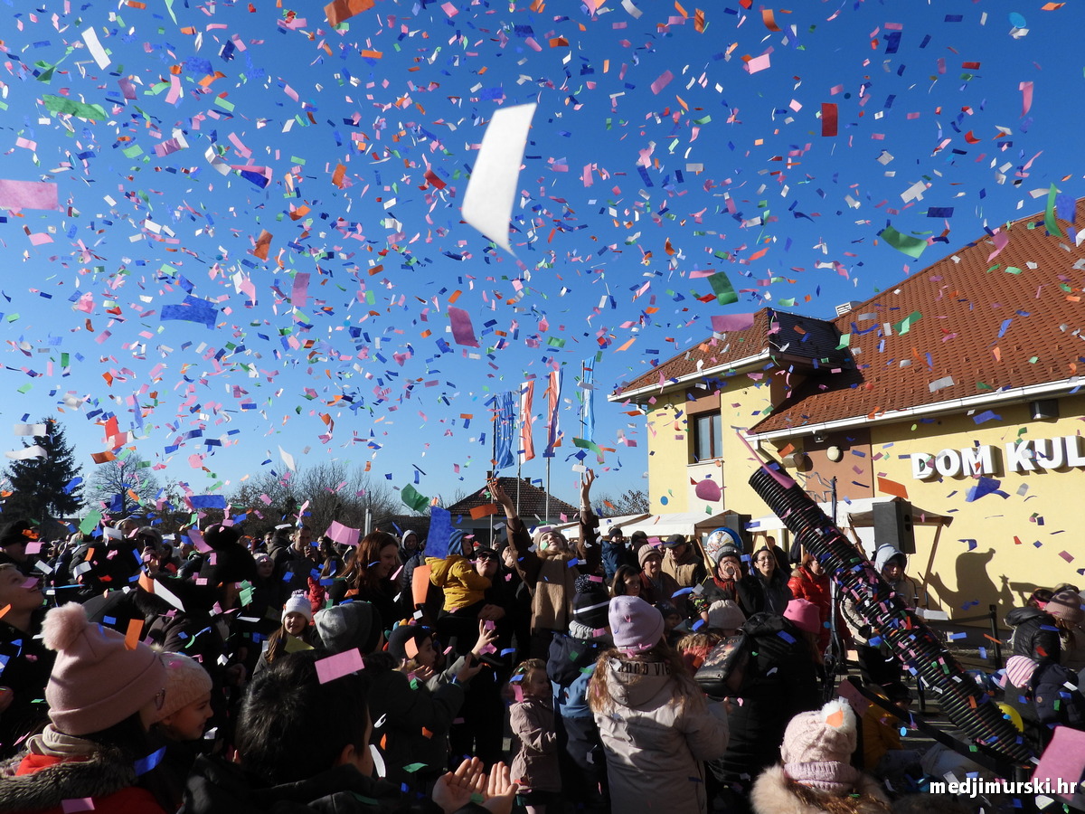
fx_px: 752
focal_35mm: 24
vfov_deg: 56.8
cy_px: 407
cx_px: 542
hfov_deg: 71.6
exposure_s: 1/1600
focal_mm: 4.3
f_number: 3.2
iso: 100
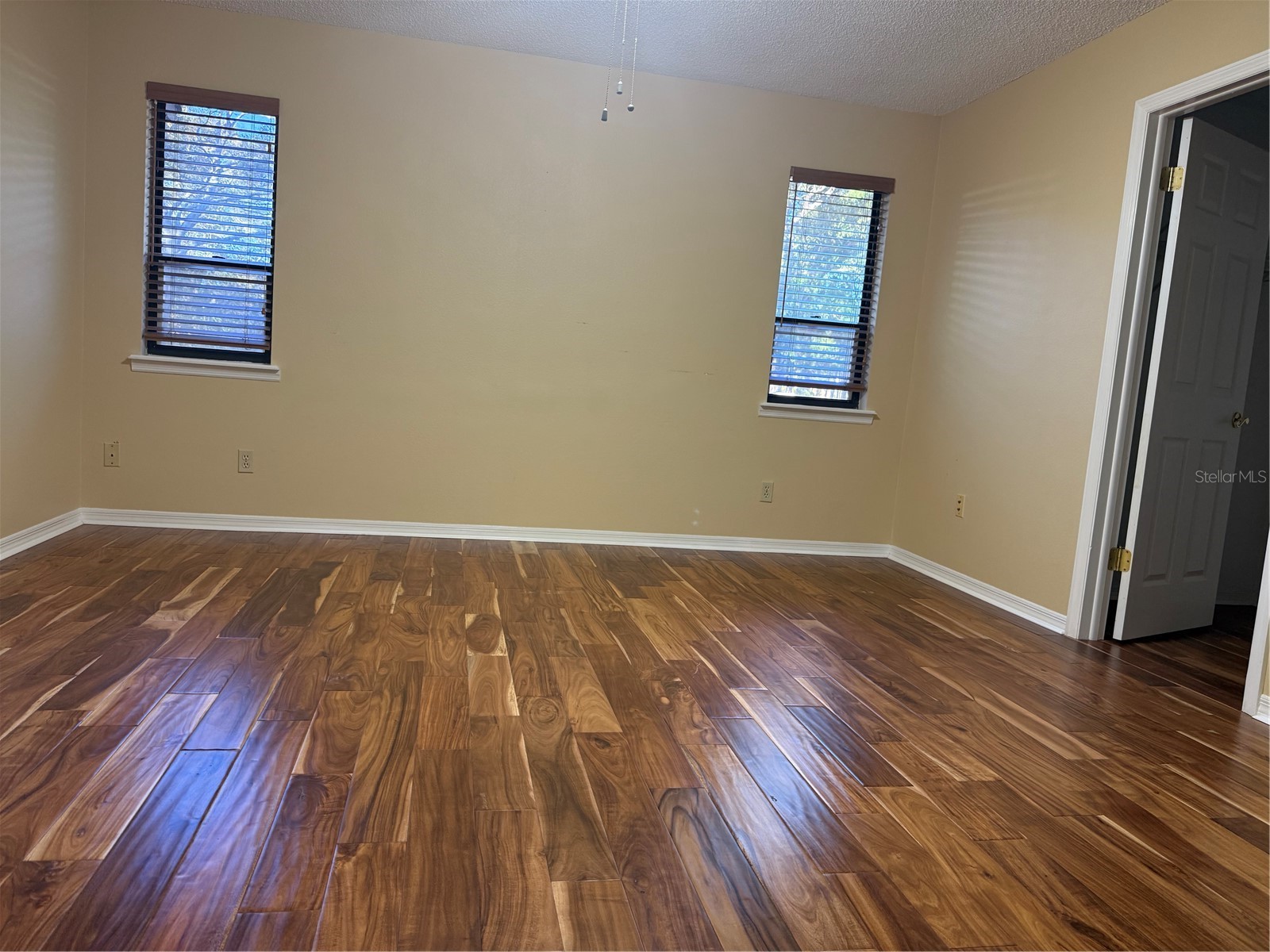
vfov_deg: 56.8
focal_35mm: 24
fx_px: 881
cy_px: 476
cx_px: 635
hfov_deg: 71.6
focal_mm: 6.76
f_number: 1.78
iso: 200
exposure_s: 1/60
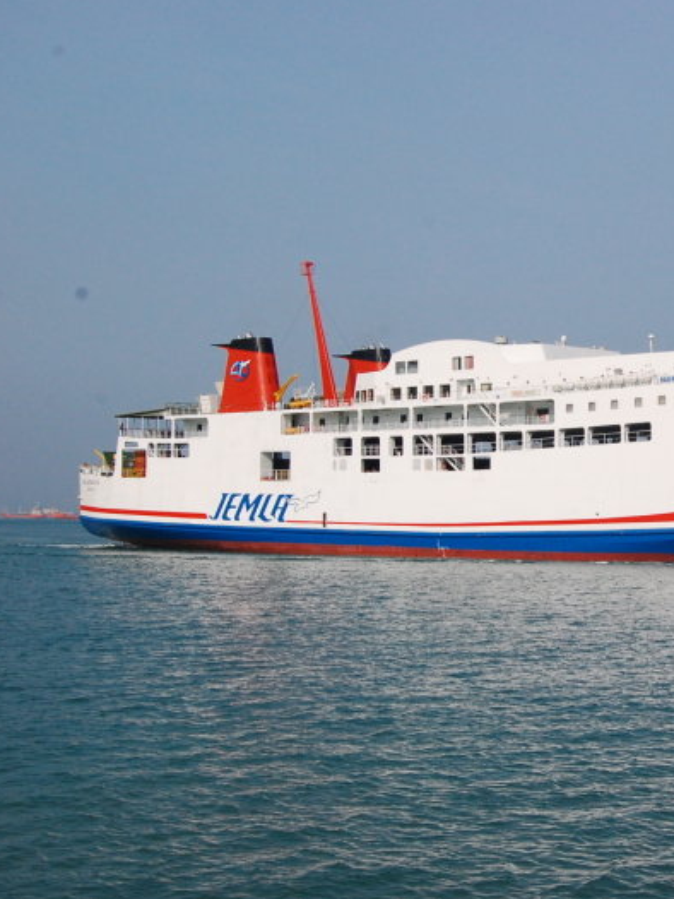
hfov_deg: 24.7
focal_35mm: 57
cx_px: 636
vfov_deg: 33.8
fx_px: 1479
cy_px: 447
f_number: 11
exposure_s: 1/1600
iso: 800
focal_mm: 26
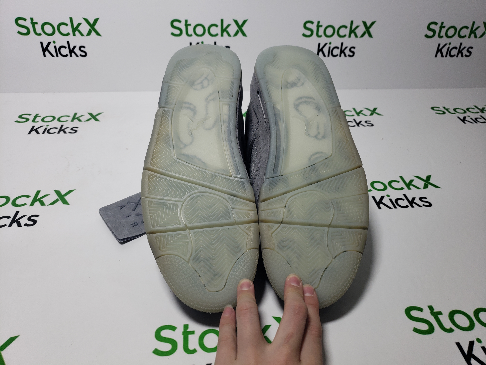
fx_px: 365
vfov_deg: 53.1
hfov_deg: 67.3
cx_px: 243
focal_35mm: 26
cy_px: 182
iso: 50
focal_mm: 4.3
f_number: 1.5
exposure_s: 1/572
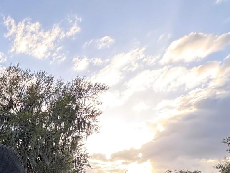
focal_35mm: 38
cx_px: -60
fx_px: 253
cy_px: 211
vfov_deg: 31.3
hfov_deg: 35.6
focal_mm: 2.22
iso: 64
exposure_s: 1/142
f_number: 2.2
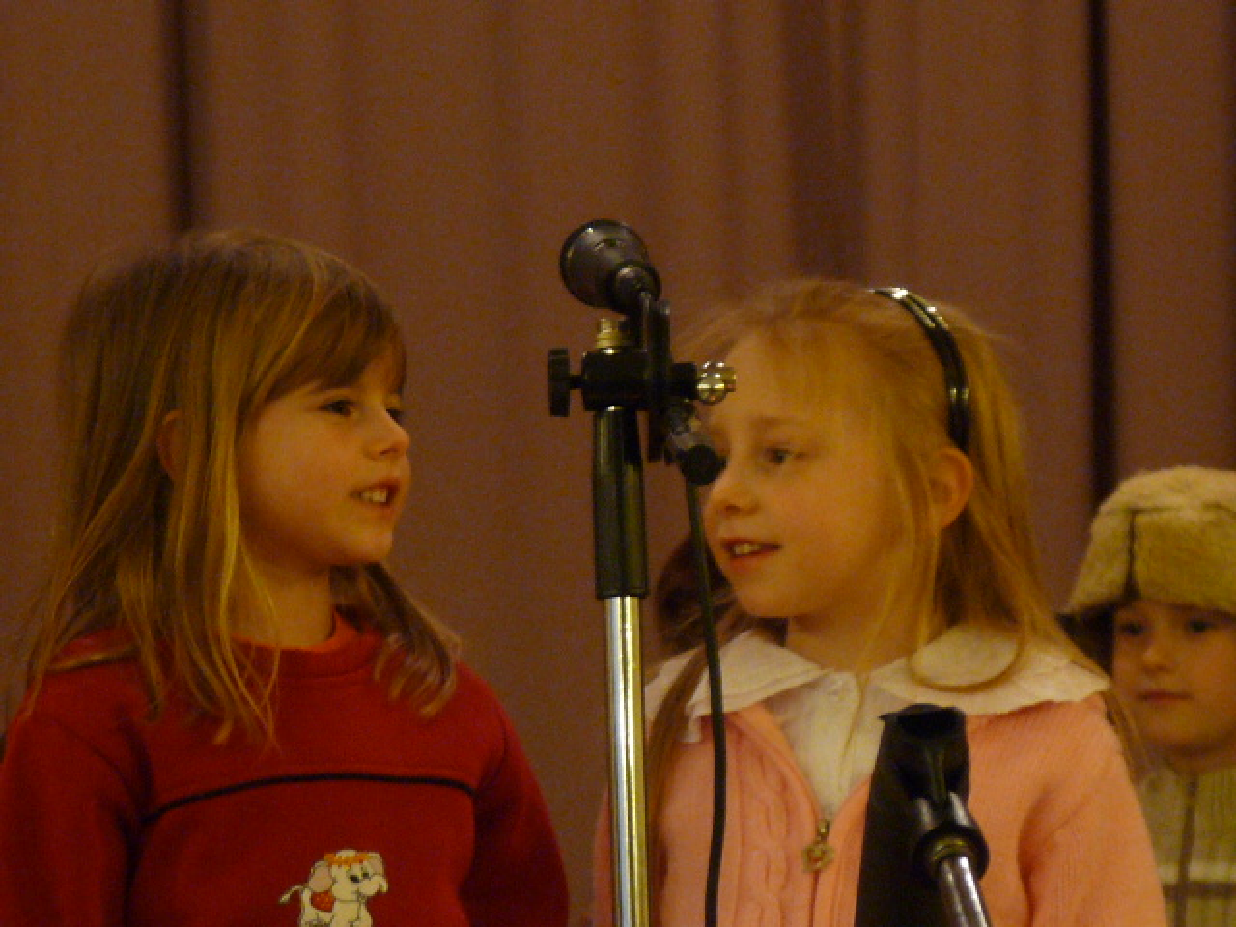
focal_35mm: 320
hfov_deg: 6.2
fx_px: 11426
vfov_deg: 4.6
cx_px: 618
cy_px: 464
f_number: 3.7
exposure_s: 1/8
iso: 400
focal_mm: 32
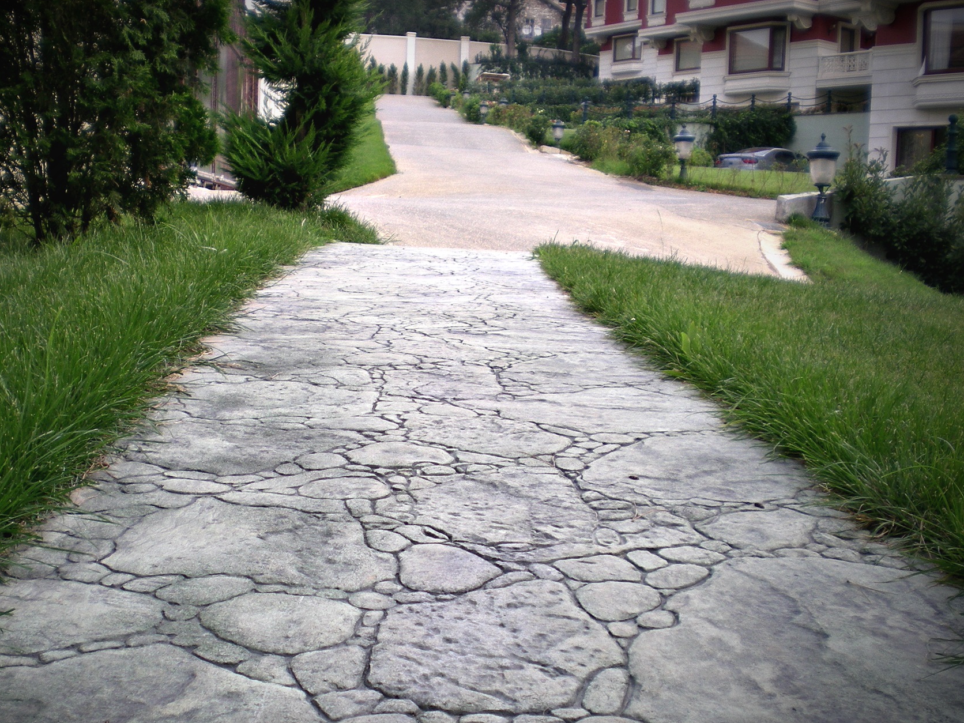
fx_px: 1253
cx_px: 400
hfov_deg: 41.9
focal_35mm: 45
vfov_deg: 32.2
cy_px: 401
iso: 50
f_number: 3.1
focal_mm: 6.3
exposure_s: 1/261
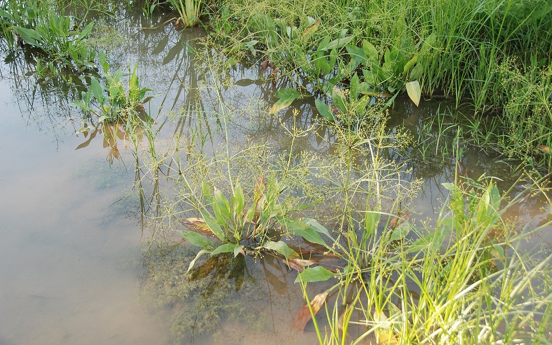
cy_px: 185
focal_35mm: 43
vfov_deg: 29.8
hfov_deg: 46.2
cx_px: 276
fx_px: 647
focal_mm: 28
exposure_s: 1/80
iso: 200
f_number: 4.5
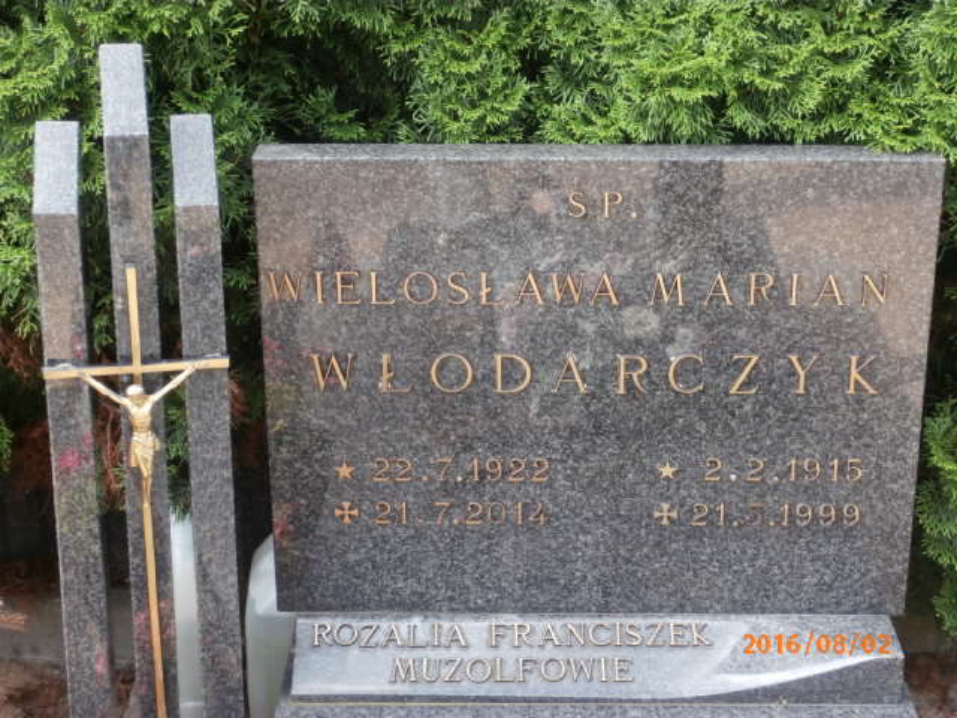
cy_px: 359
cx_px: 478
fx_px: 1880
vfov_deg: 21.6
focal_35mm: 68
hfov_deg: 28.6
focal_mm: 12.1
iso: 125
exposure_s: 1/50
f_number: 4.7
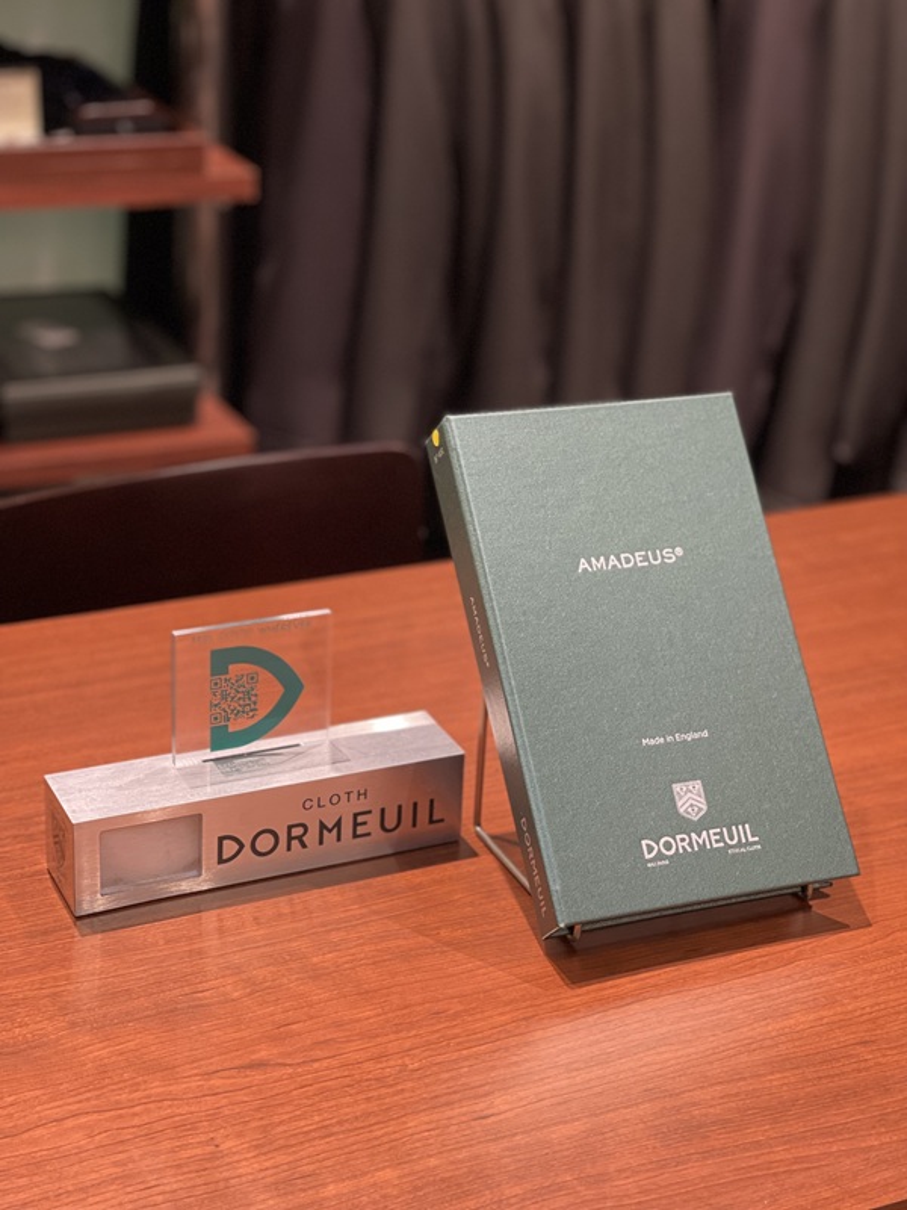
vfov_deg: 30.3
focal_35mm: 64
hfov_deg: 22.9
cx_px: 454
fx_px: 2236
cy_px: 605
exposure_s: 1/60
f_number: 2.2
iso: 160
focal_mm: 7.5
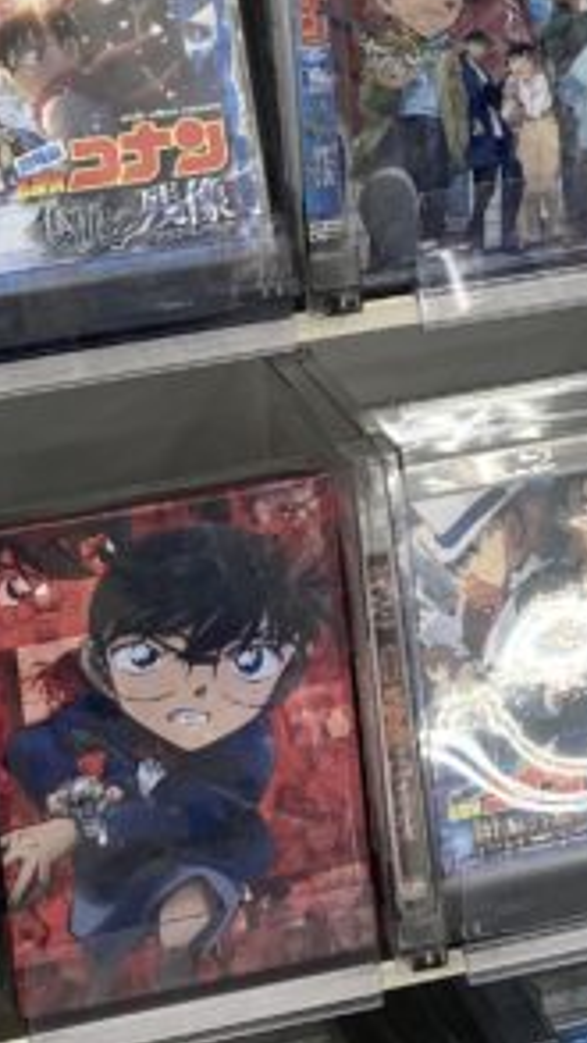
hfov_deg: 11.7
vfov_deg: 20.0
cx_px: 327
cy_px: 36
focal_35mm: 104
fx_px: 2875
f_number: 1.8
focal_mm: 3.99
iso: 32
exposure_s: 1/100
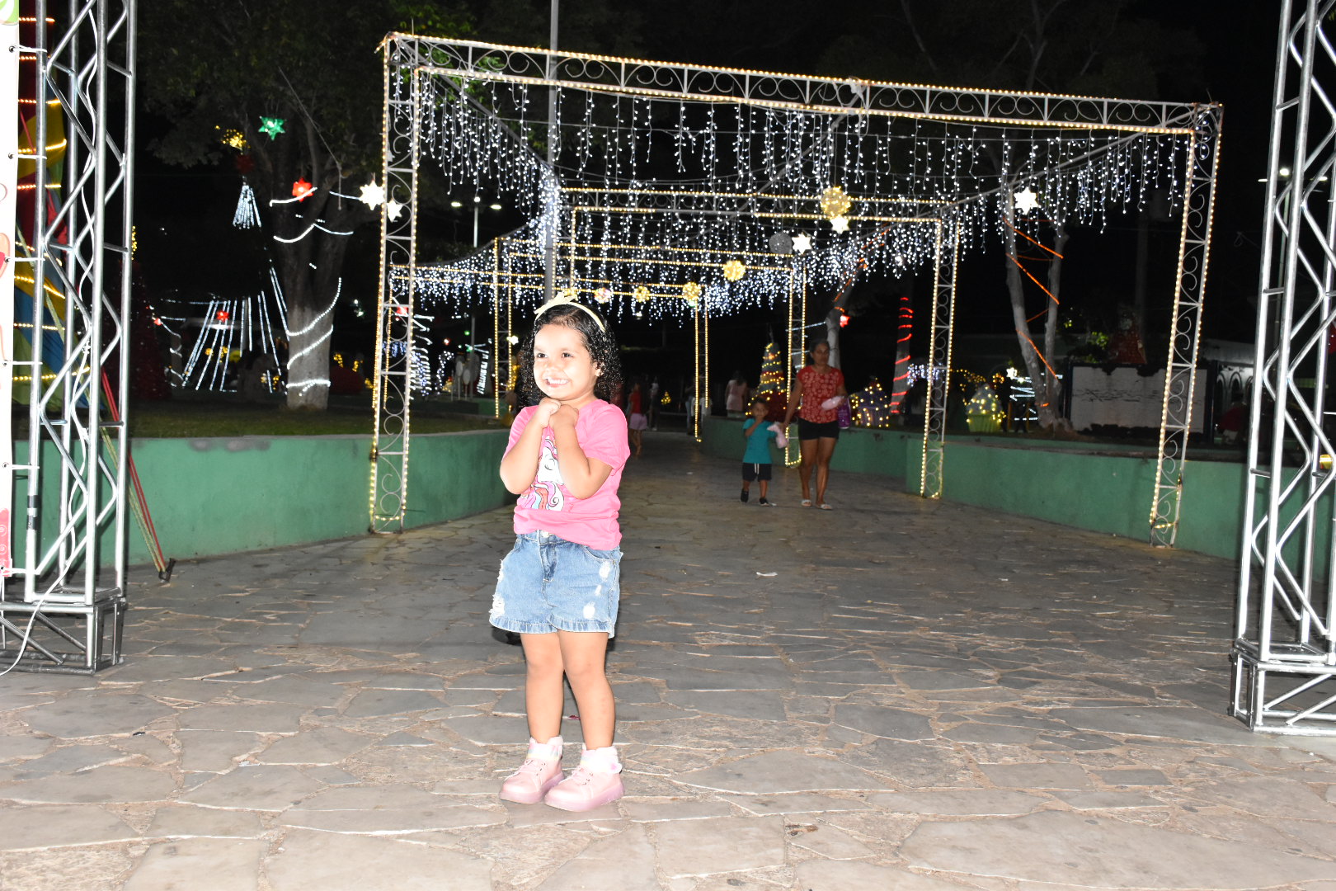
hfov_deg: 53.1
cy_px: 446
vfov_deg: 36.9
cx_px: 668
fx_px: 1336
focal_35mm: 36
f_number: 6.3
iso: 2500
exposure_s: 1/100
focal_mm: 24
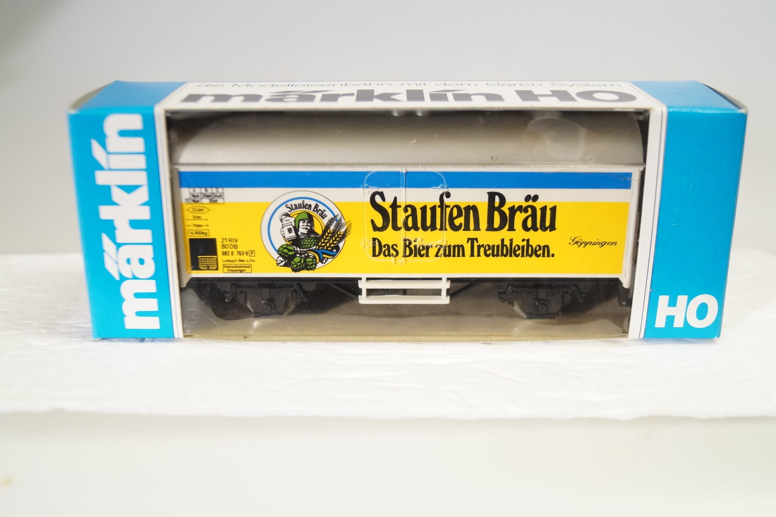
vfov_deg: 31.9
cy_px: 258
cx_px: 388
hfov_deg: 46.4
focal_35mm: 42
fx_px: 905
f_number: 4.5
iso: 800
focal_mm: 28
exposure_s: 1/160
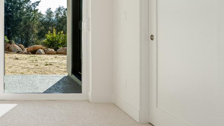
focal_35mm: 38
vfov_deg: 29.7
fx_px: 226
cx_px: 12
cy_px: 9
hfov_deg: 46.2
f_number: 11
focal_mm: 16
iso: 400
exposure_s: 1/125
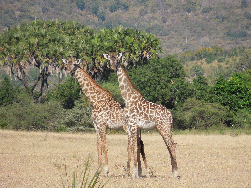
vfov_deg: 4.2
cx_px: 126
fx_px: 2538
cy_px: 94
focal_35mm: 350
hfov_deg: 5.7
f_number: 5.9
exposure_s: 1/400
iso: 100
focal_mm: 63
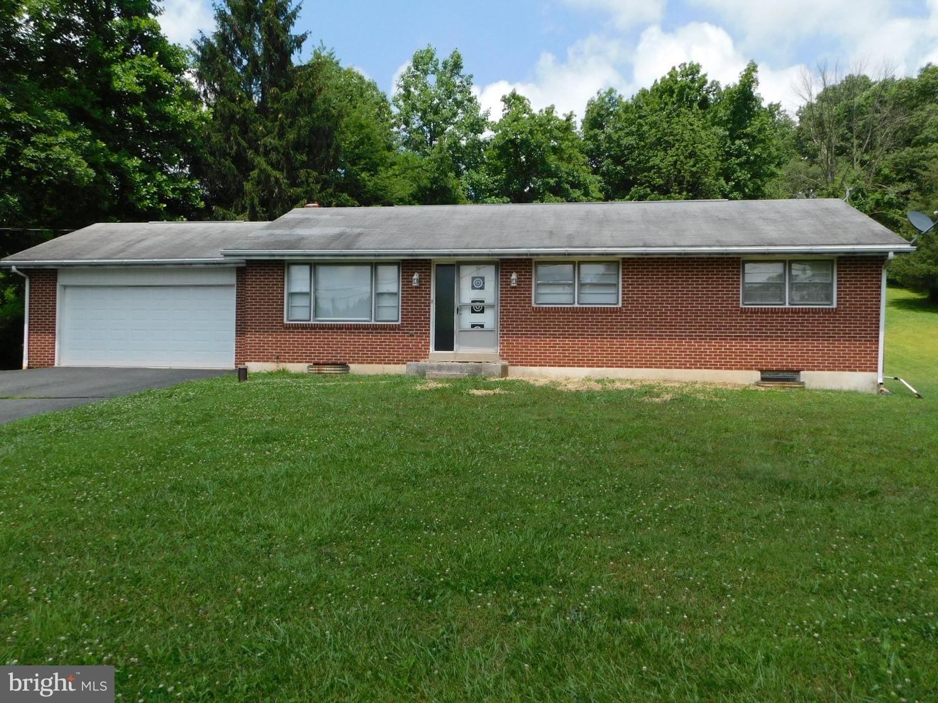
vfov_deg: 49.7
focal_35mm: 28
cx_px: 469
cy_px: 352
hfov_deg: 63.4
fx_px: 759
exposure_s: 1/1250
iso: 125
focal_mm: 4.9
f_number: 3.2
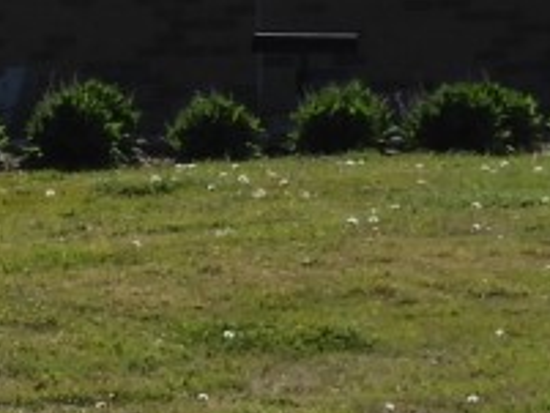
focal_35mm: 466
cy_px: -213
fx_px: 7409
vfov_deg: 3.2
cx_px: -711
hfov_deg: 4.2
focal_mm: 11.6
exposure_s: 1/1250
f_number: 4.2
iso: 100
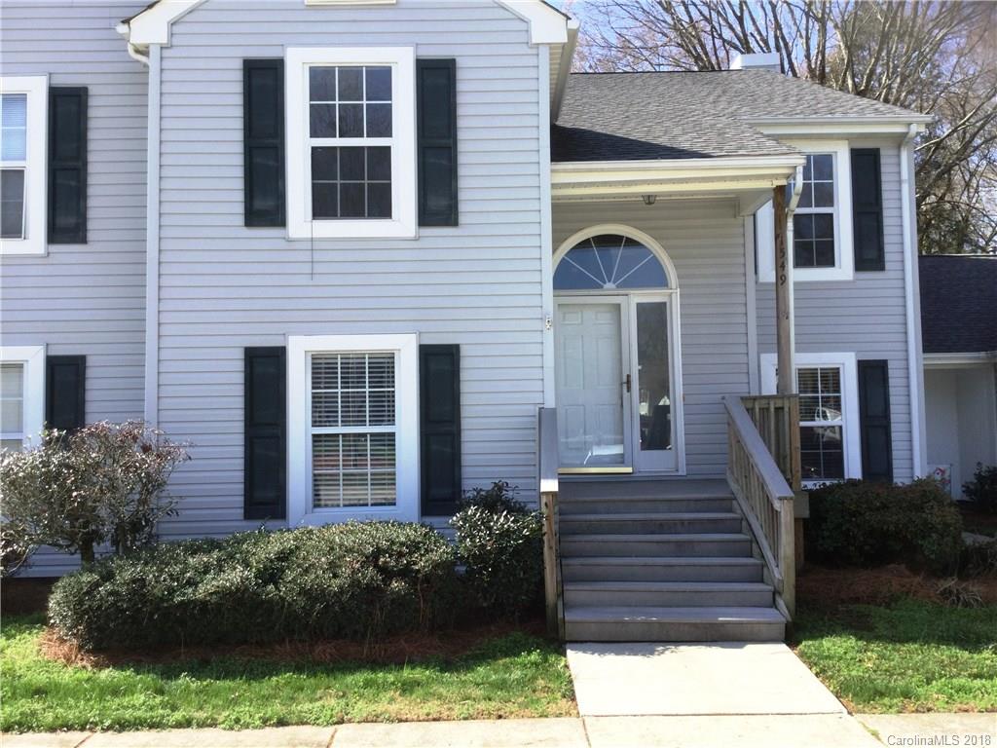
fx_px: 893
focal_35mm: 31
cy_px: 374
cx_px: 498
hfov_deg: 58.4
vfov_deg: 45.4
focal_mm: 3.3
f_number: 2.4
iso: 25
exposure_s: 1/458
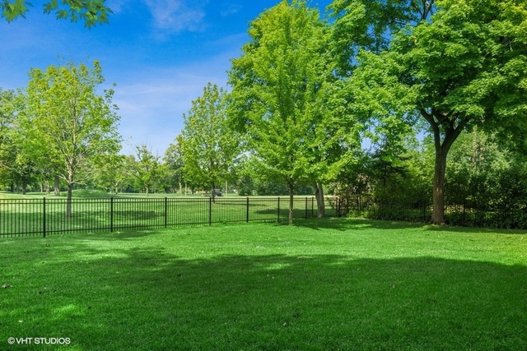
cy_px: 176
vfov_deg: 37.9
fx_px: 512
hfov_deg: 54.4
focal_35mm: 35
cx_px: 264
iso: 200
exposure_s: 1/125
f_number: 8
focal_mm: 35
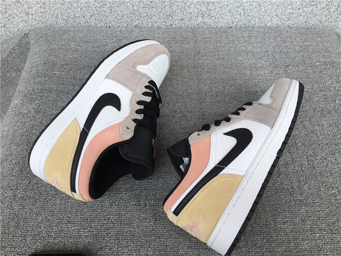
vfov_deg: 45.4
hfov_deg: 58.4
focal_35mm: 31
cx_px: 170
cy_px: 128
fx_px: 305
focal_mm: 3.3
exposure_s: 1/431
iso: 25
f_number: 2.4
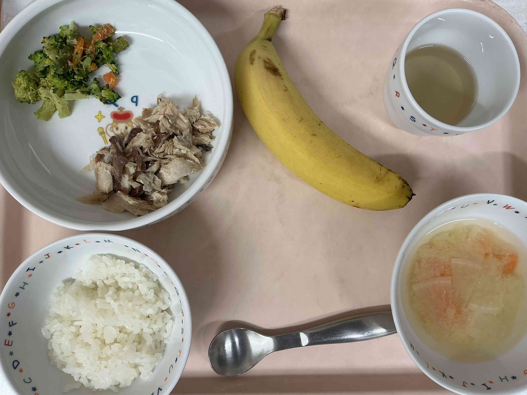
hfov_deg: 61.7
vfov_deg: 48.2
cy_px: 198
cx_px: 264
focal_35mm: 29
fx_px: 442
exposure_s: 1/60
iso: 40
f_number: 1.8
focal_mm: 3
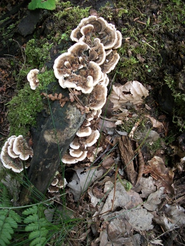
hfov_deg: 44.2
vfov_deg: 56.8
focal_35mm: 32
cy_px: 123
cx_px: 92
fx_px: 228
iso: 197
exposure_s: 1/125
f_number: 2.9
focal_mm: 5.7
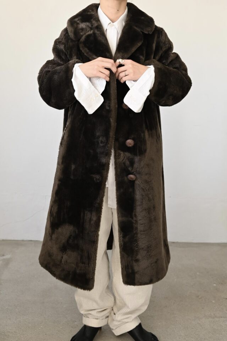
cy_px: 170
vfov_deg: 48.5
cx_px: 114
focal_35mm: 40
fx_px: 378
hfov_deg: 33.4
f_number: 5
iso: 800
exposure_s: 1/125
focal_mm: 40
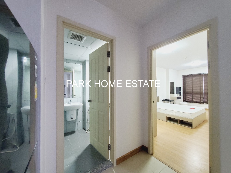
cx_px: 116
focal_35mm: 13
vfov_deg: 89.9
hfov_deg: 106.2
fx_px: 87
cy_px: 86
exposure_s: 1/33
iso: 640
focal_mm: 1.8
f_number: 2.2
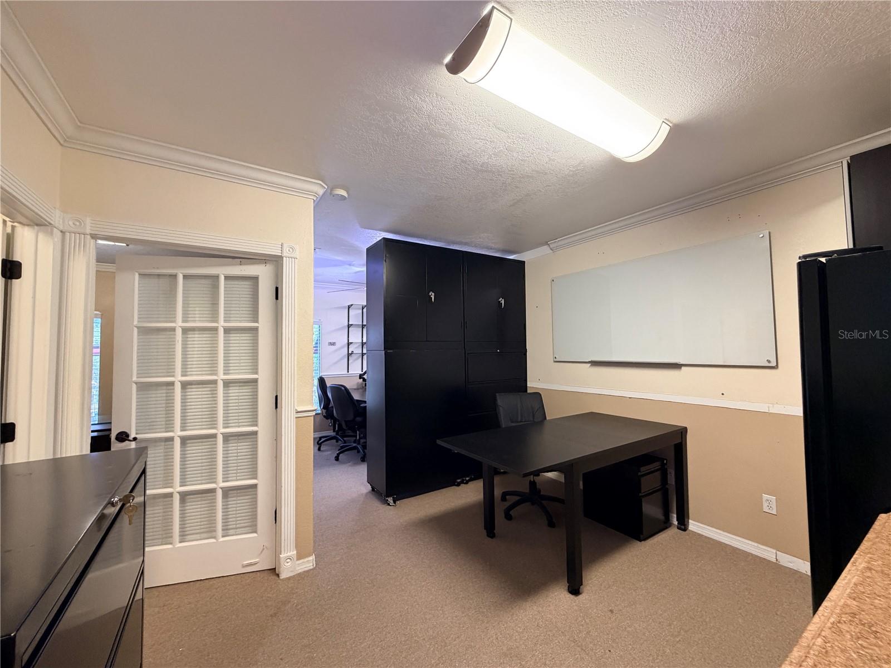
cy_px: 334
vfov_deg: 85.7
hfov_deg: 102.1
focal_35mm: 14
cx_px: 446
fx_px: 360
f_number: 2.2
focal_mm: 2.22
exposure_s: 1/60
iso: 320
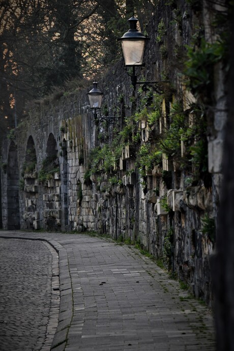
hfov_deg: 6.3
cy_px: 176
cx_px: 117
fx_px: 2116
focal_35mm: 217
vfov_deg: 9.5
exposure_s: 1/250
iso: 1400
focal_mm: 145
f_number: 5.6
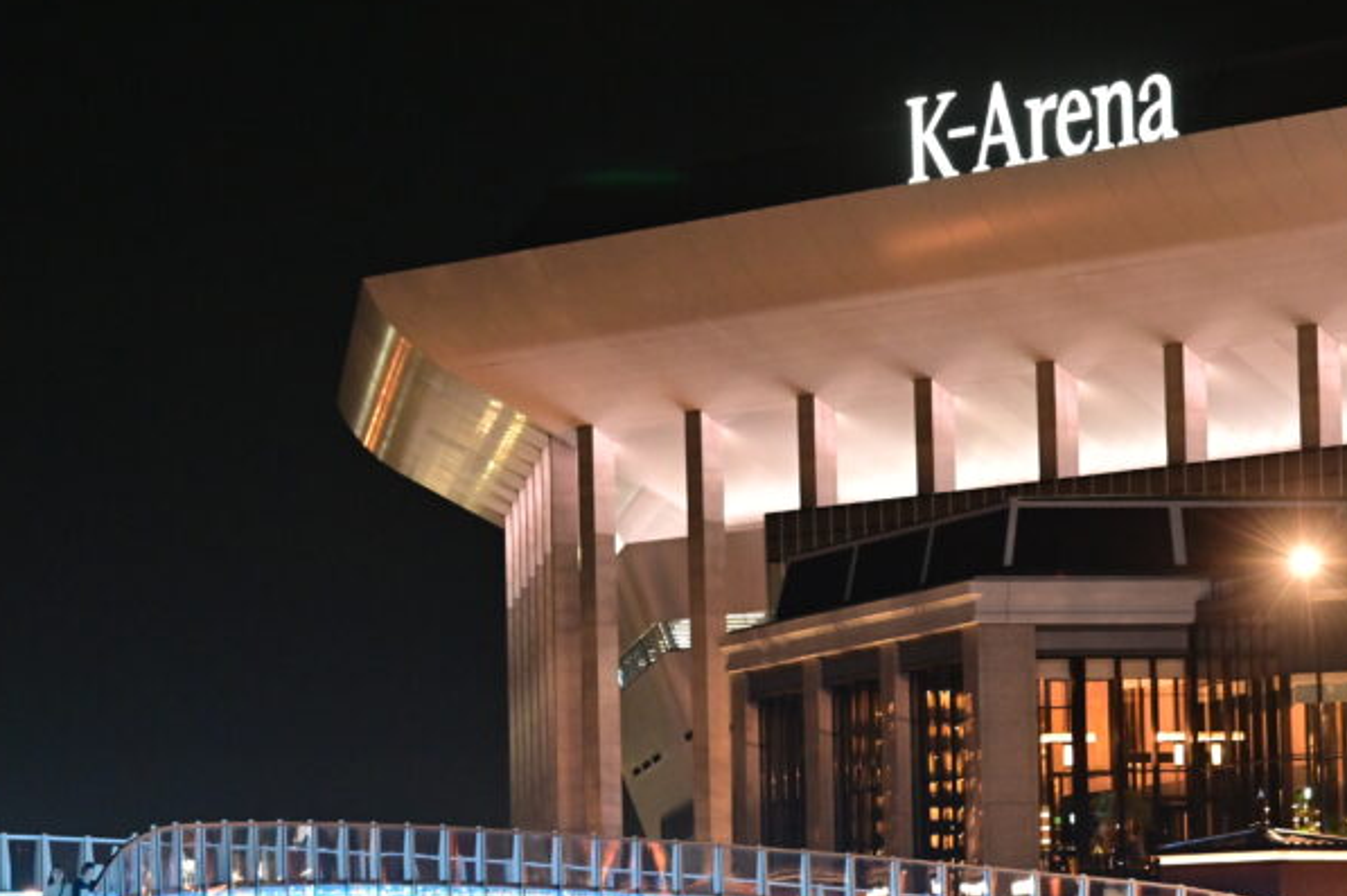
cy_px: 629
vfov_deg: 7.6
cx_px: 657
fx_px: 6729
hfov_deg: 11.4
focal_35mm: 180
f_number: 4
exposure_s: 1/30
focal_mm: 105
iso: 4000
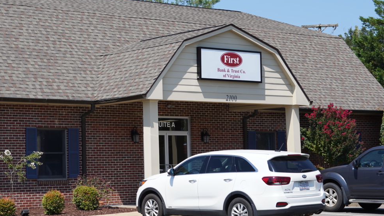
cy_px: 95
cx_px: 127
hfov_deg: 20.5
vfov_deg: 11.7
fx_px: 1059
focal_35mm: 104
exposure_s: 1/250
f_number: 8
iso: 100
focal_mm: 60
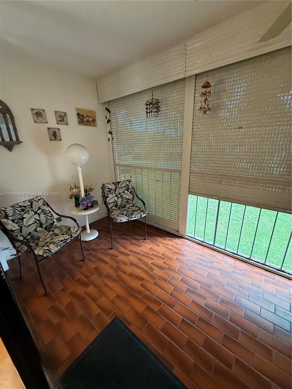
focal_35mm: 14
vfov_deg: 102.1
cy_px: 194
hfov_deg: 85.7
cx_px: 146
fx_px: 157
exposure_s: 1/60
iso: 640
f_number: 2.2
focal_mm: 2.22
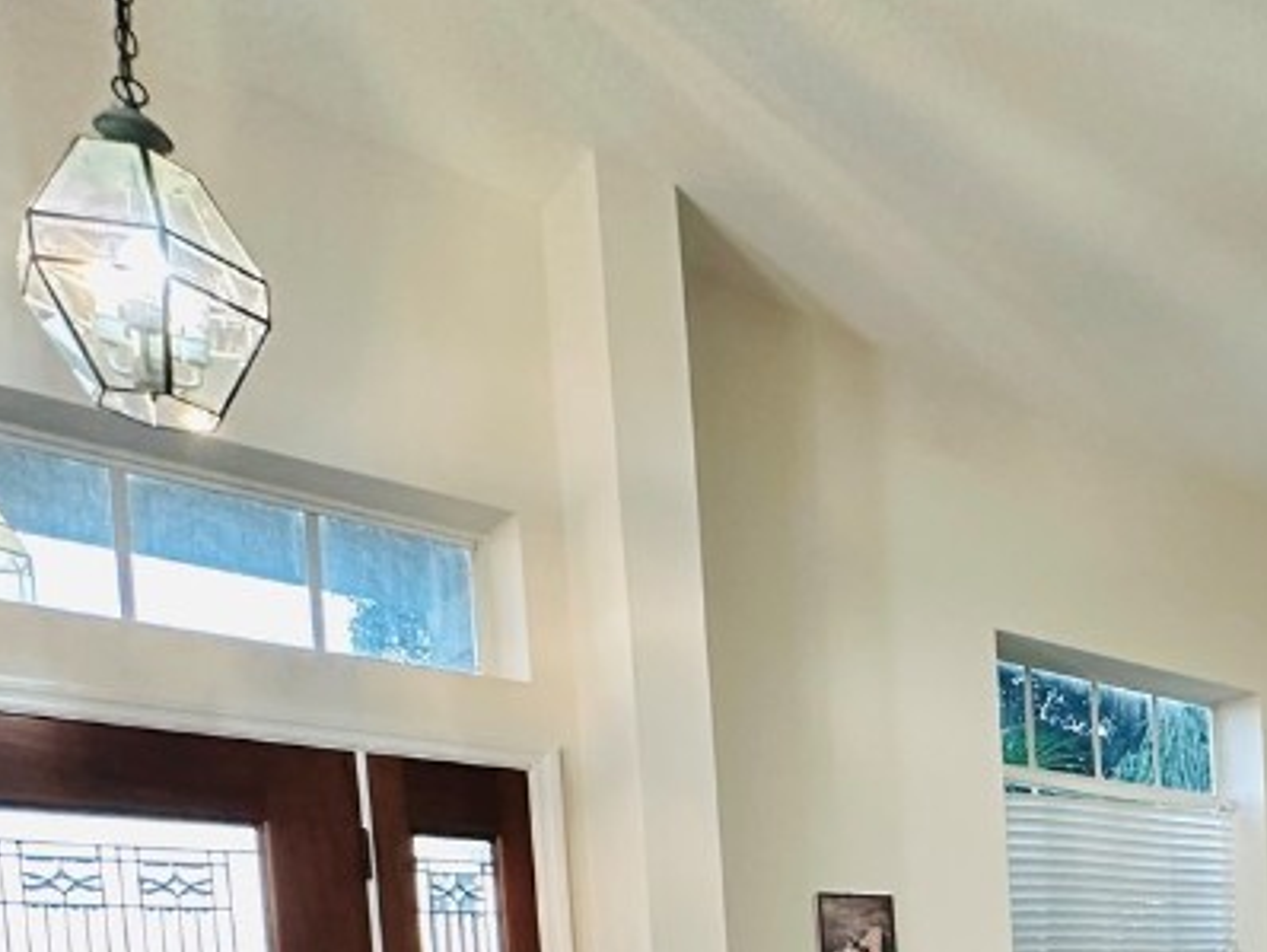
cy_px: 1086
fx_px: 1318
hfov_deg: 41.2
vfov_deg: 33.7
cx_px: 1388
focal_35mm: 36
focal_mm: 2.22
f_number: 2.2
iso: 500
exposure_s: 1/60
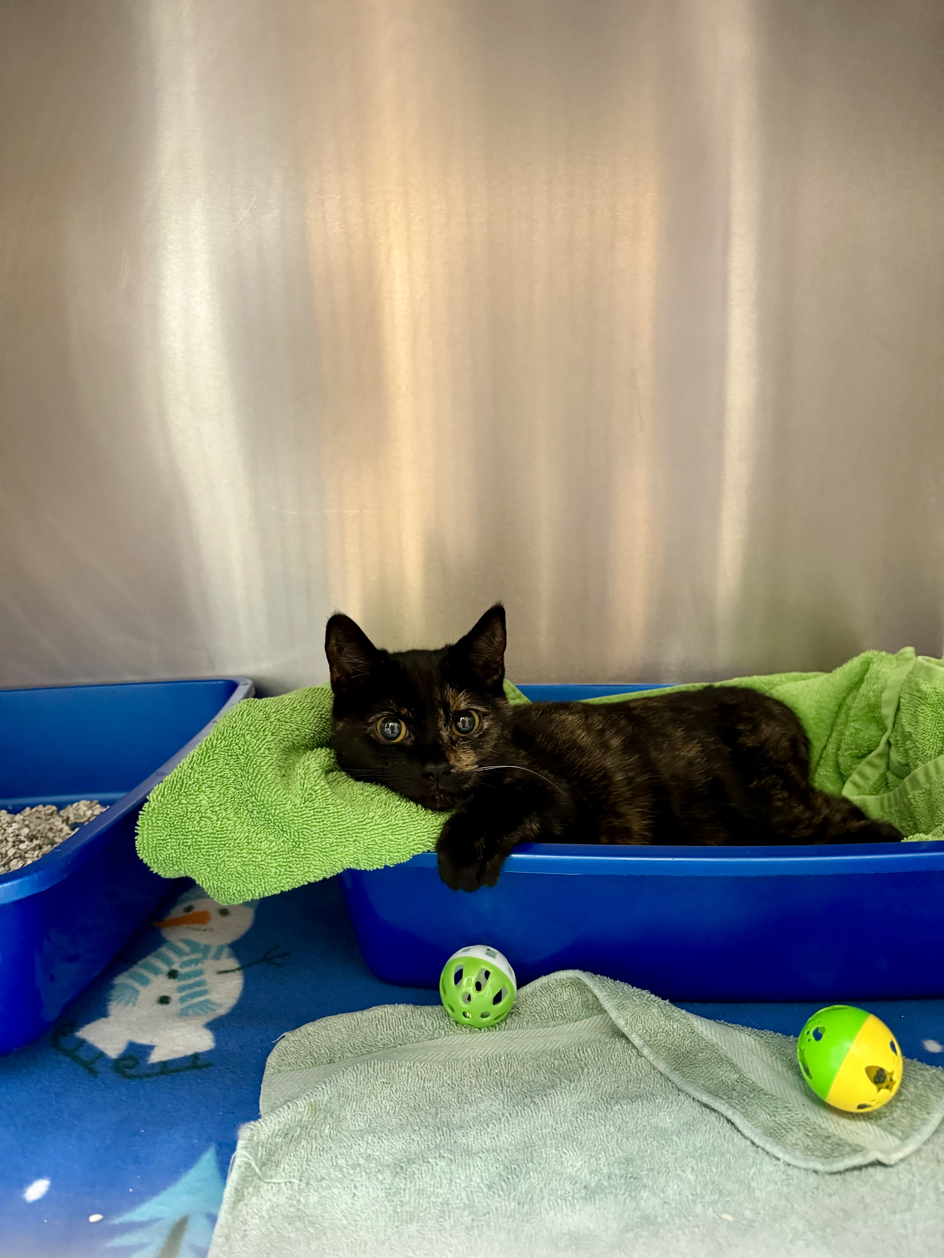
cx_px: 472
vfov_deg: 71.6
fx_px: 873
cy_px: 629
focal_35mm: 24
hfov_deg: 56.8
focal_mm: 6.76
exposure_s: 1/60
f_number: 1.78
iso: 800
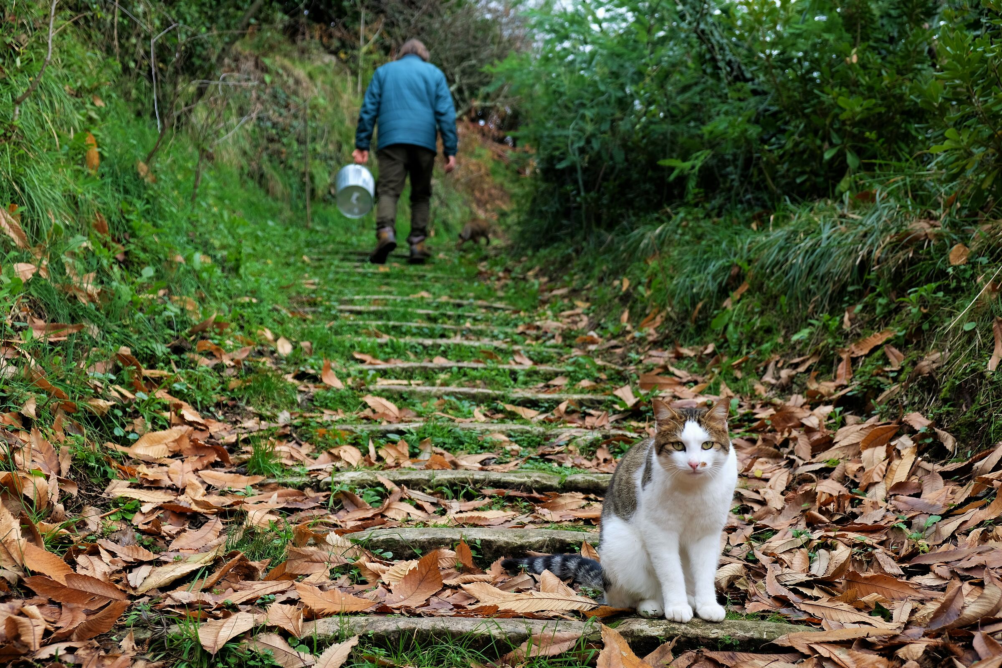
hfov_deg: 48.5
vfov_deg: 33.4
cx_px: 501
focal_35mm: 40
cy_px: 334
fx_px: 1113
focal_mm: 26.5
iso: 200
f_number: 3.2
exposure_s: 1/125
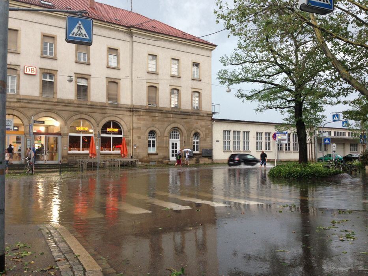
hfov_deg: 55.3
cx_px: 184
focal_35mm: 33
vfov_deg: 43.0
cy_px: 138
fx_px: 351
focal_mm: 4.13
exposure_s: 1/20
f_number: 2.4
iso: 80
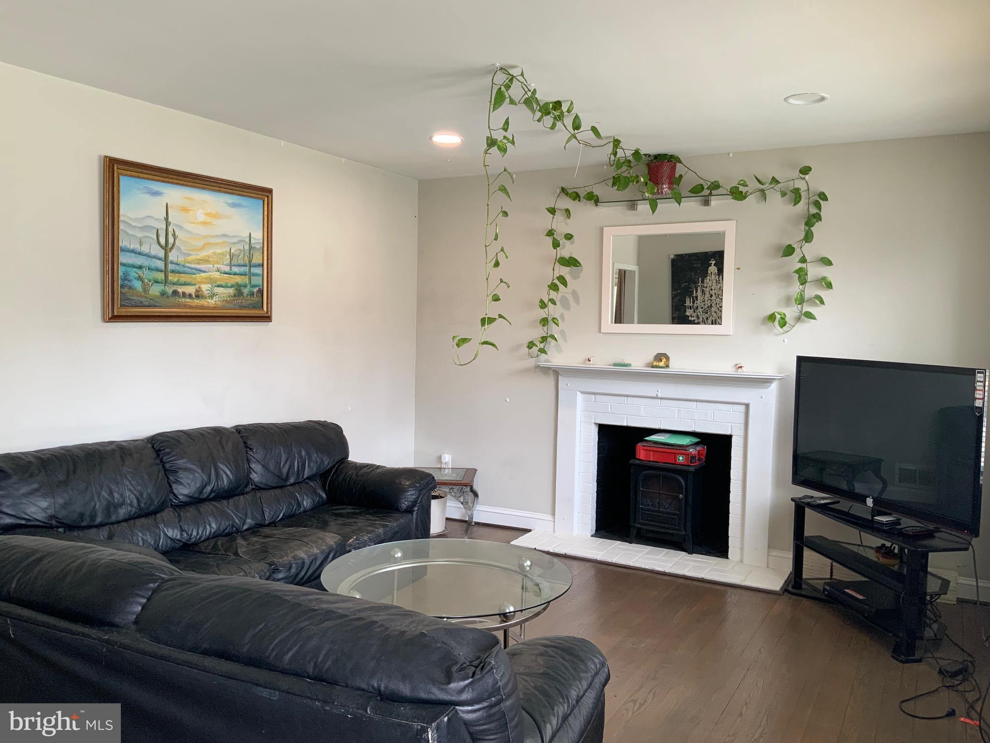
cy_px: 372
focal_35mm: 29
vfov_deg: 48.2
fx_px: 829
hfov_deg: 61.7
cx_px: 495
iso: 50
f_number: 1.8
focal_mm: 3
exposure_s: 1/60
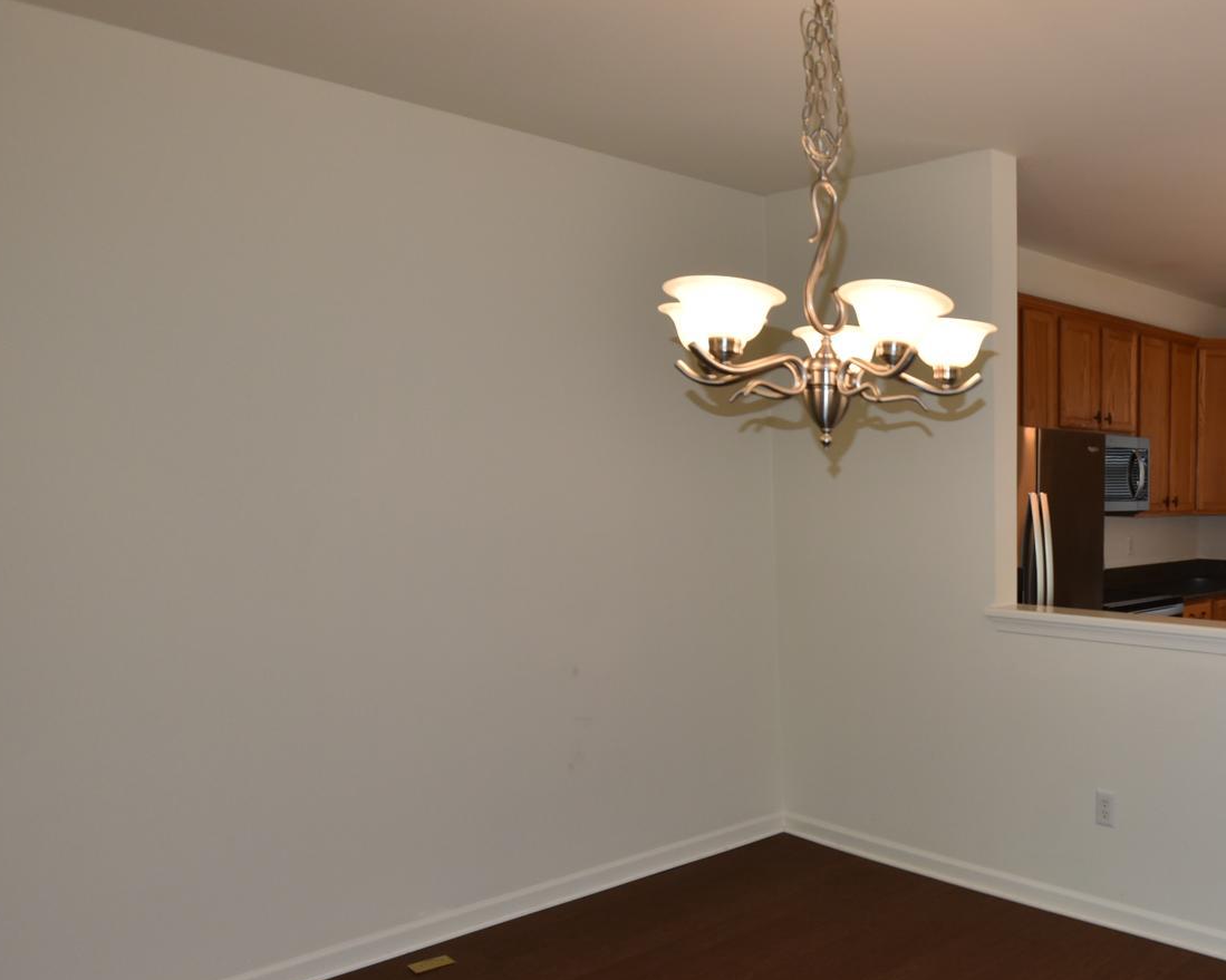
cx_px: 1128
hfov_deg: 53.5
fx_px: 1016
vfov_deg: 51.1
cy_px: 595
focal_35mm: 28
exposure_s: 1/125
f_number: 5.6
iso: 800
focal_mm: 16
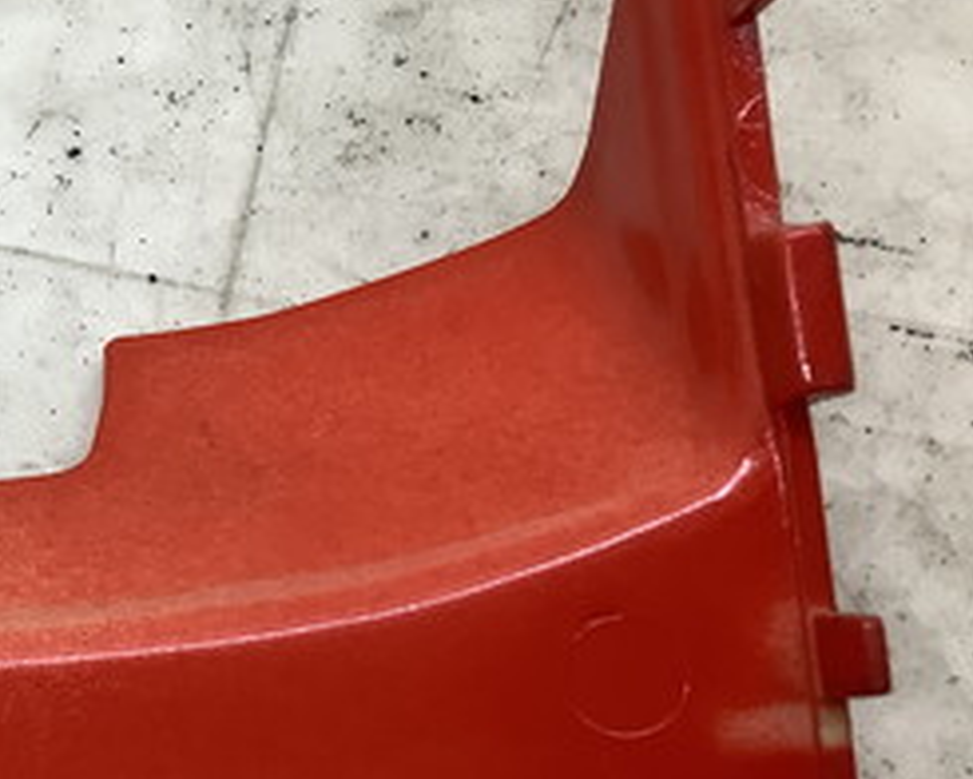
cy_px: 441
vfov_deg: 20.7
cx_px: -214
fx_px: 2131
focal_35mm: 74
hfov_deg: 23.4
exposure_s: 1/60
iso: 64
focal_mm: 3.3
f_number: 2.4
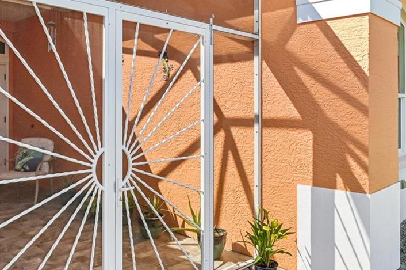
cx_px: 205
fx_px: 396
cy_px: 108
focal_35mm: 35
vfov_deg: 37.5
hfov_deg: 54.3
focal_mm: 15.5
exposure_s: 1/500
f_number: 8
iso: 400
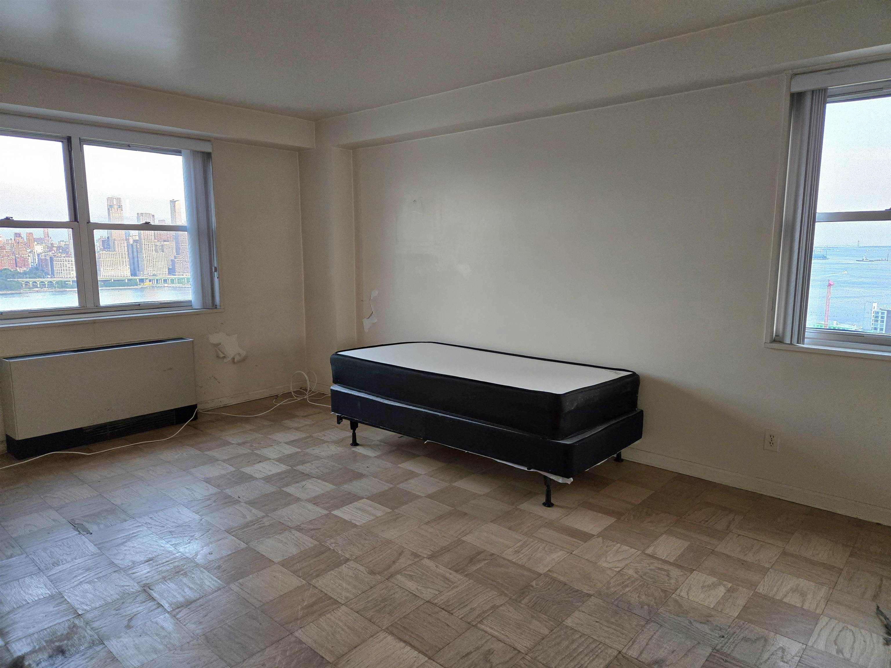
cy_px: 334
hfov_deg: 73.9
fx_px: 592
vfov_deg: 58.9
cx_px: 446
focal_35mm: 23
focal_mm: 5.4
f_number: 1.8
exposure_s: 1/120
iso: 640
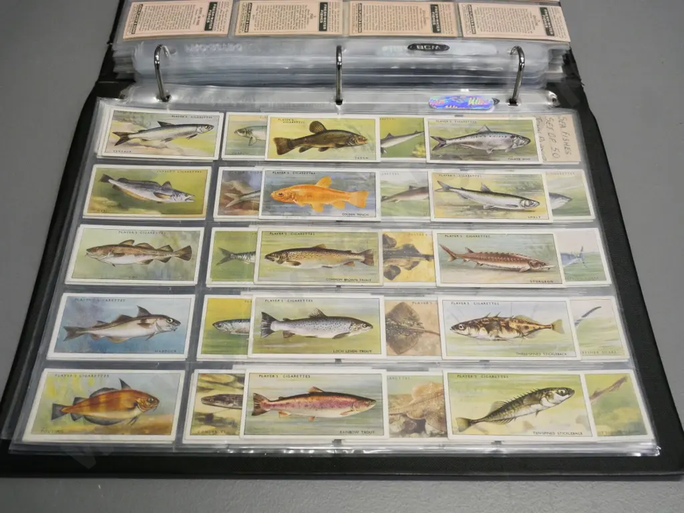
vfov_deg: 41.8
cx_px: 342
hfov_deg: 54.0
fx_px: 672
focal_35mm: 34
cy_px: 256
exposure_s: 1/160
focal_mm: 17
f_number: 7.1
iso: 3200
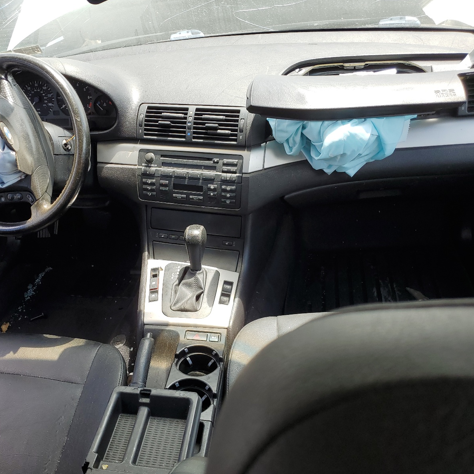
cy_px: 237
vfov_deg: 52.5
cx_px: 195
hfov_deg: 52.2
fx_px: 480
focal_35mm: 31
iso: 50
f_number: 1.5
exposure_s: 1/357
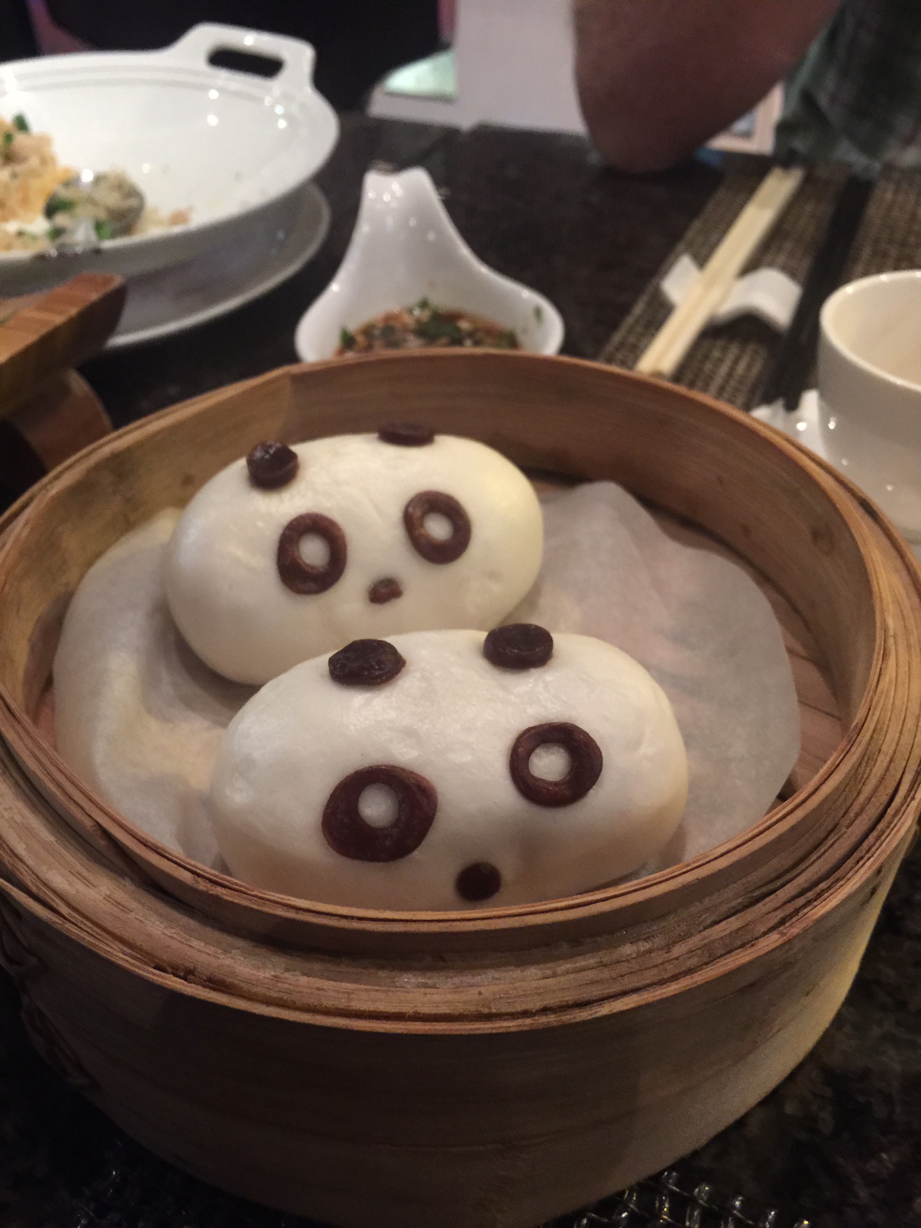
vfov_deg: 61.7
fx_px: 1029
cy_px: 614
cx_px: 460
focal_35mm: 29
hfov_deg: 48.2
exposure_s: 1/4
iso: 64
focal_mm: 4.15
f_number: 2.2
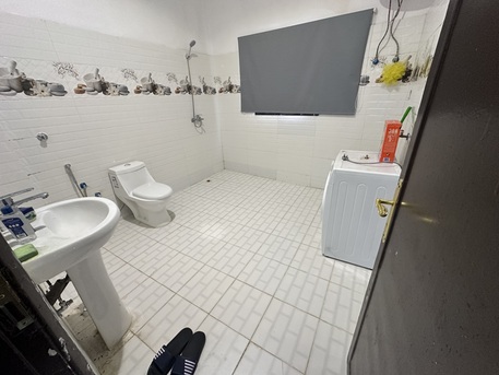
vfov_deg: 85.7
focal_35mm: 14
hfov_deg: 102.0
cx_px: 250
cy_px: 188
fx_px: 202
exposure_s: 1/99
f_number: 2.2
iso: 250
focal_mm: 2.22
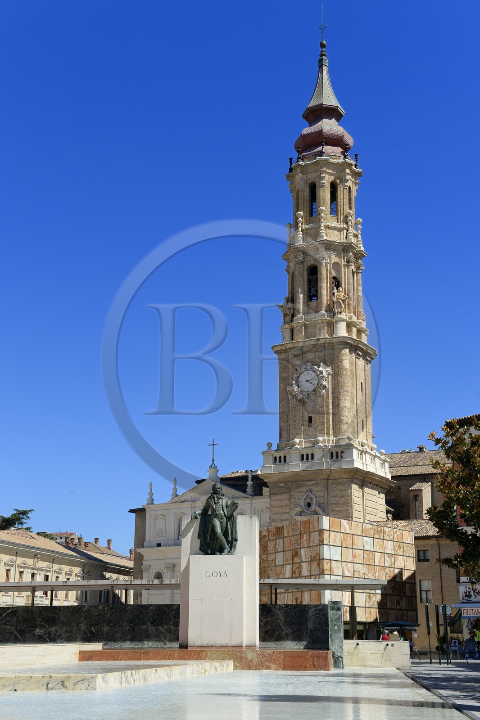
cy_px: 360
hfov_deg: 28.1
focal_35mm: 48
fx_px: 960
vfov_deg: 41.1
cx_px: 240
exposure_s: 1/400
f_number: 7.1
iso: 100
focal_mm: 48
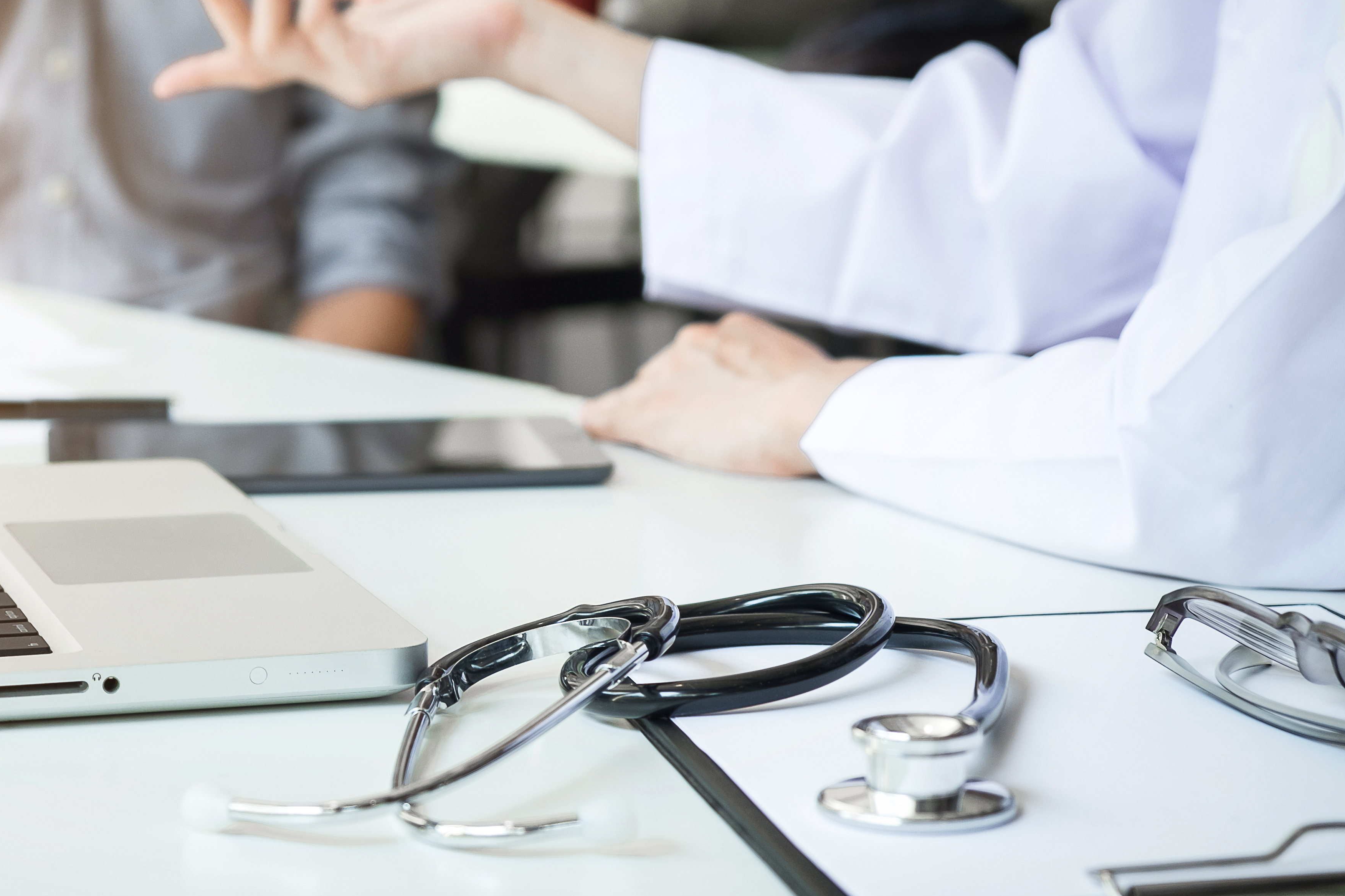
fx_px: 3811
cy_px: 364
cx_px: 416
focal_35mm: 102
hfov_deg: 19.9
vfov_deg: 13.4
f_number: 4
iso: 320
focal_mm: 48.4
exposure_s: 1/125
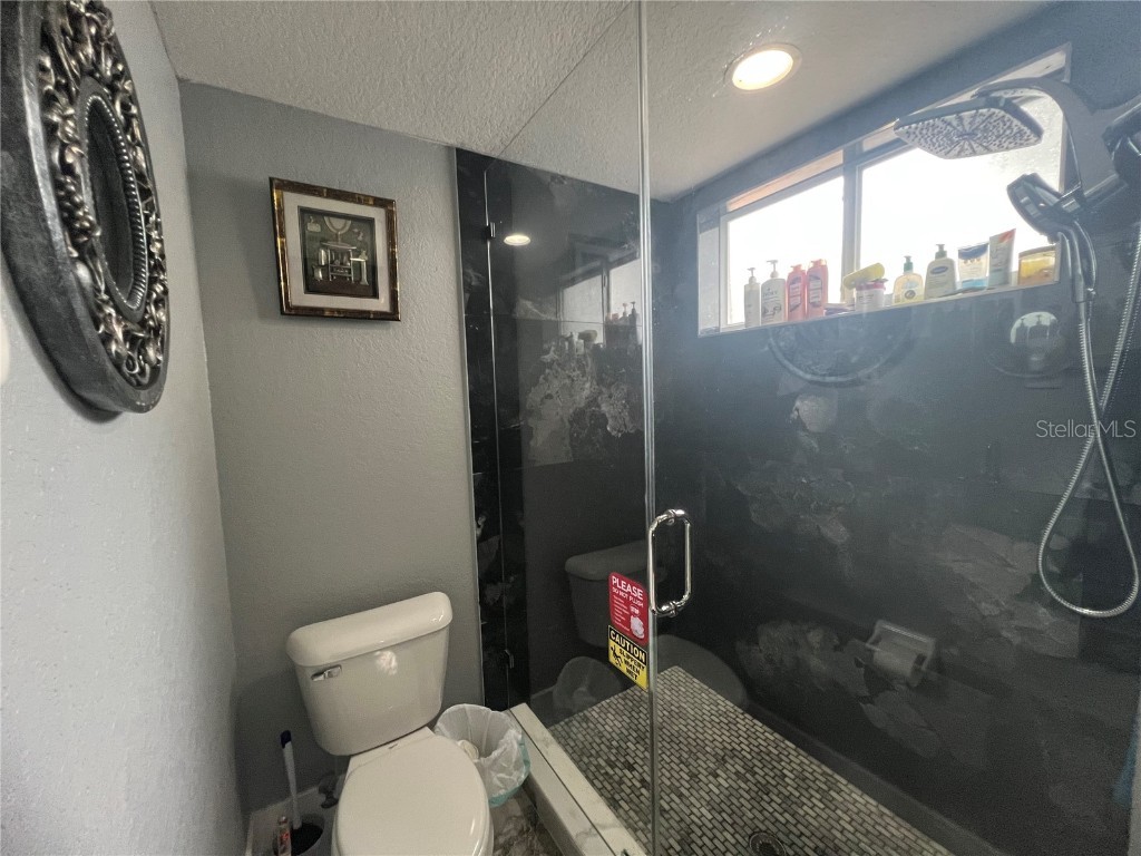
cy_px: 428
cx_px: 570
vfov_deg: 89.9
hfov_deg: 106.2
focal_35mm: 13
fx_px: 429
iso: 250
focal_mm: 1.57
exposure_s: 1/60
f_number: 1.8
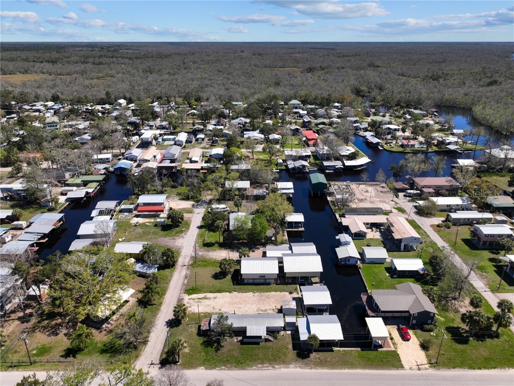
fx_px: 356
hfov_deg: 71.6
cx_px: 257
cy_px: 193
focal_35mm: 24
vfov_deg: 56.8
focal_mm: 12.29
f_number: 2.8
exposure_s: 1/100
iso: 120
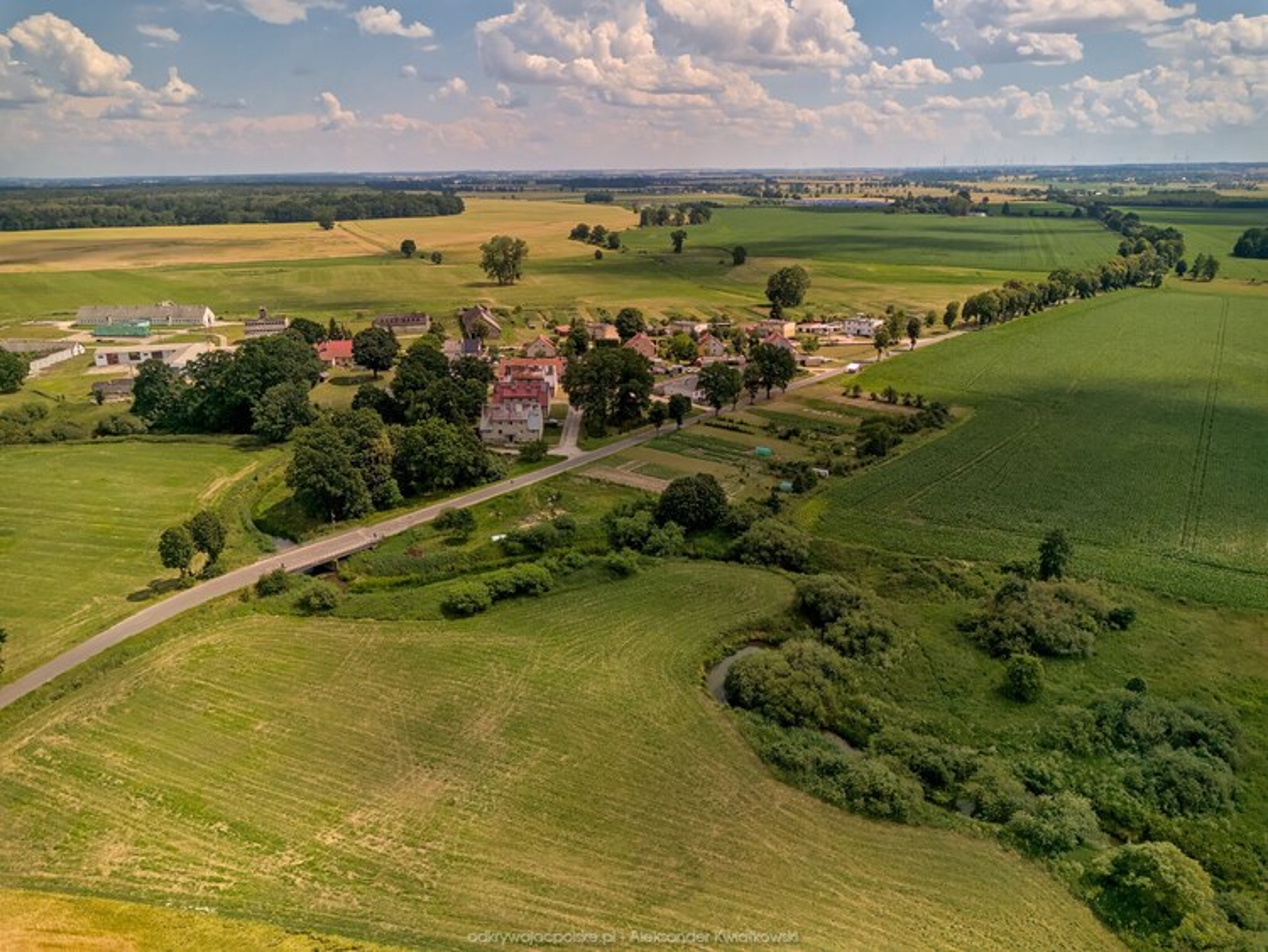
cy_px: 476
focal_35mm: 24
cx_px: 634
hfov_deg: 71.6
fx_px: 879
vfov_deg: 56.8
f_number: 1.7
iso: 130
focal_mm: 6.72
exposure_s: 1/3000
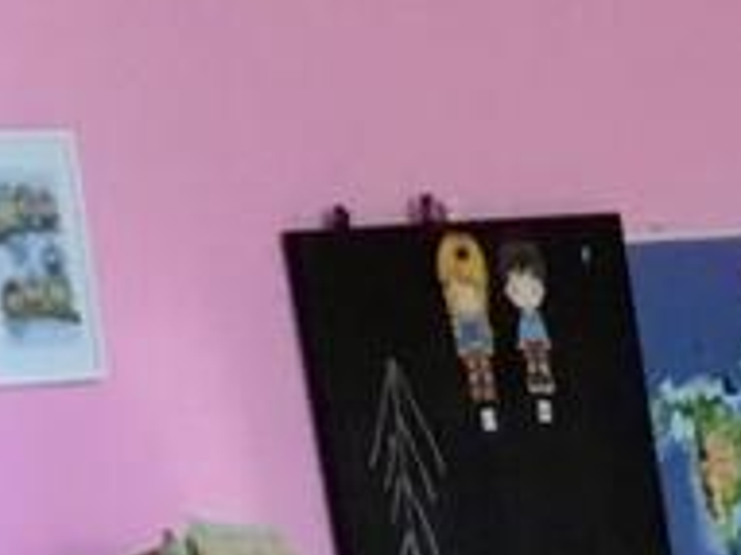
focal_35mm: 217
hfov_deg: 8.2
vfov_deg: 6.3
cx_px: 1936
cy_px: 1665
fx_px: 4642
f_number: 2.4
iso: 50
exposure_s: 1/33
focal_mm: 3.3
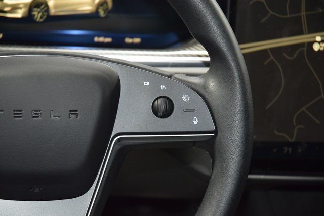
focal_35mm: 105
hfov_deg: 19.5
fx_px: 945
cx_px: 162
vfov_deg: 13.0
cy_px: 108
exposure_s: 1/15
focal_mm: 70
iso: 2000
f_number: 4.5
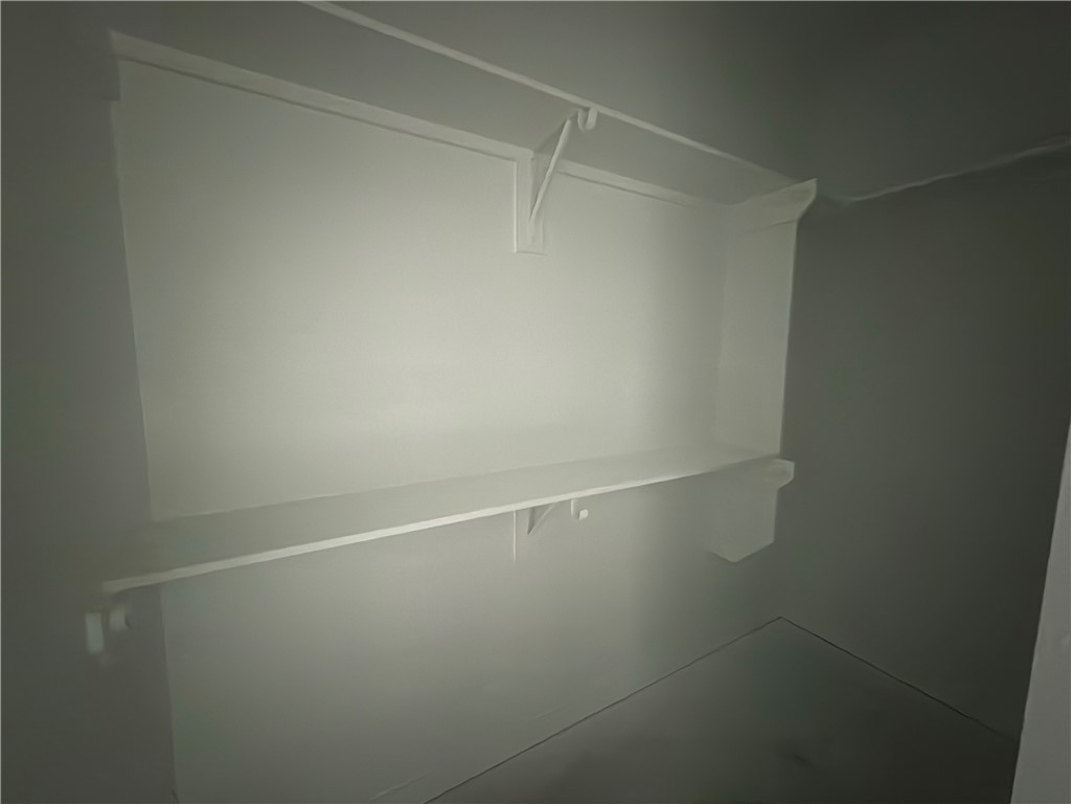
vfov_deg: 85.7
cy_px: 402
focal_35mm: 14
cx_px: 536
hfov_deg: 102.1
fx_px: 433
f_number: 2.2
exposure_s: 1/15
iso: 3200
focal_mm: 2.22
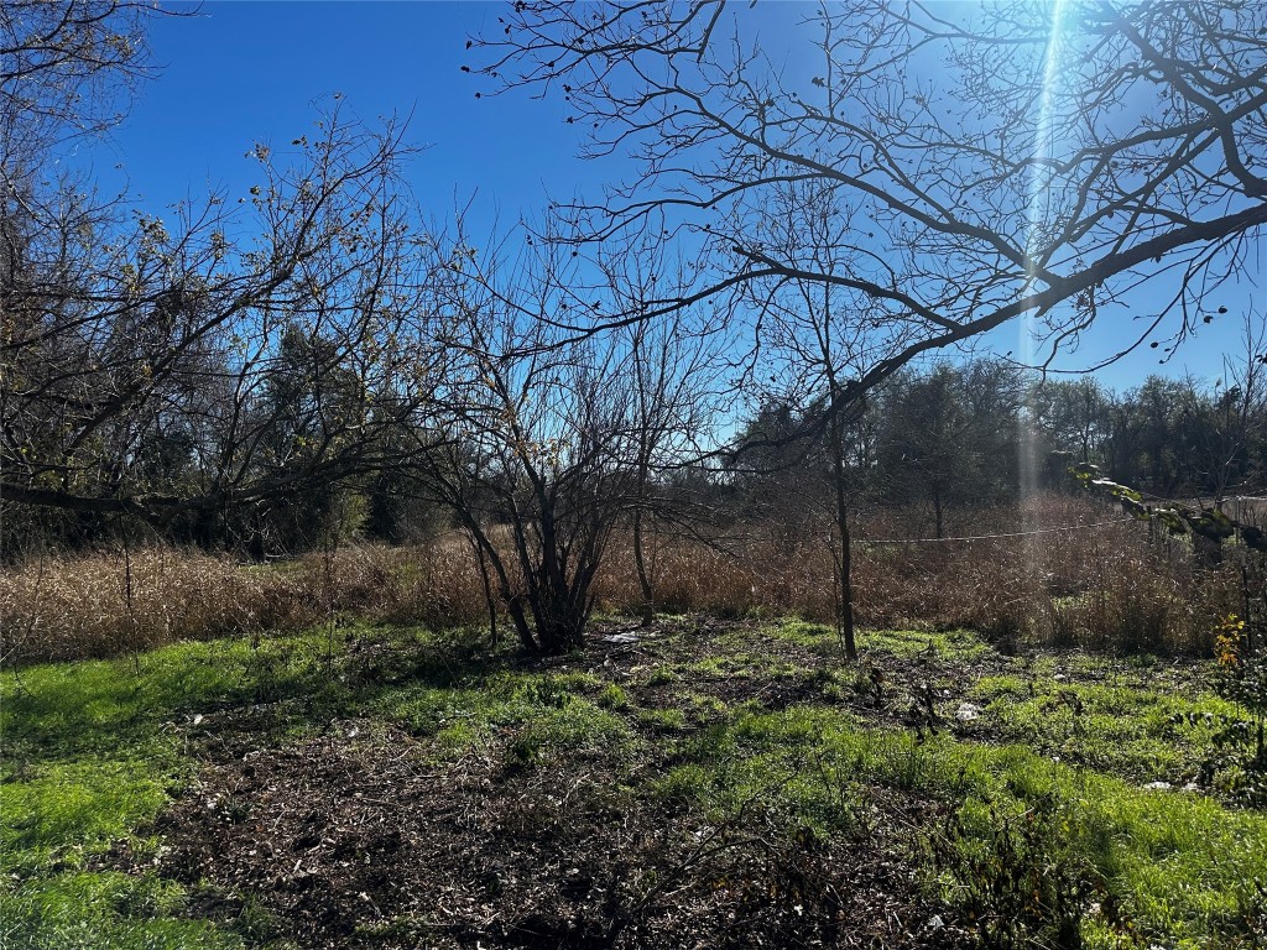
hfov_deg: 71.6
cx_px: 634
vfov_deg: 56.8
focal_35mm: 24
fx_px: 878
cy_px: 475
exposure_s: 1/5000
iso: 80
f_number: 1.78
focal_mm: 6.86
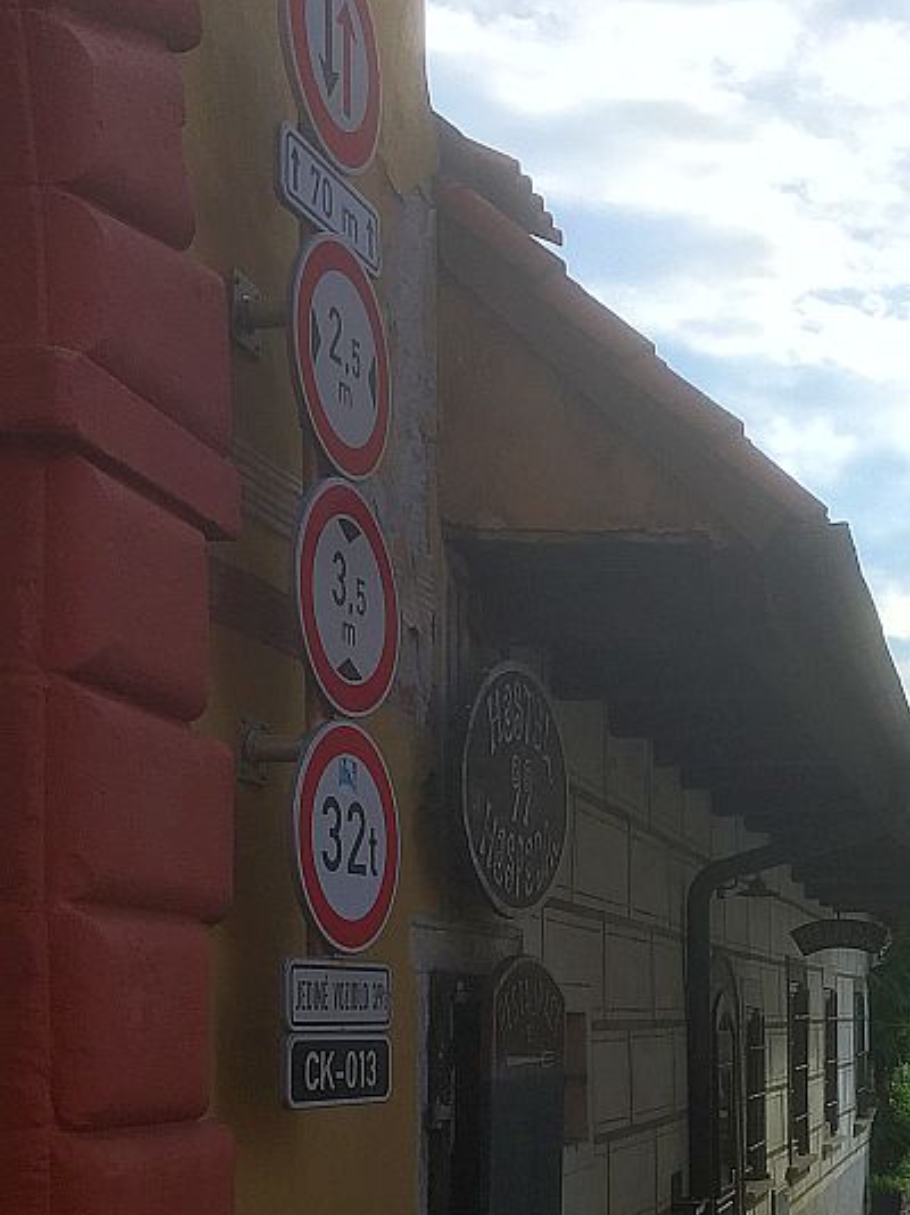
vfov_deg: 31.9
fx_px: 2035
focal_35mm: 58
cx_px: 801
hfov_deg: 24.6
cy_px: 1061
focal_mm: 4.15
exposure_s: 1/860
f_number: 2.2
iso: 32
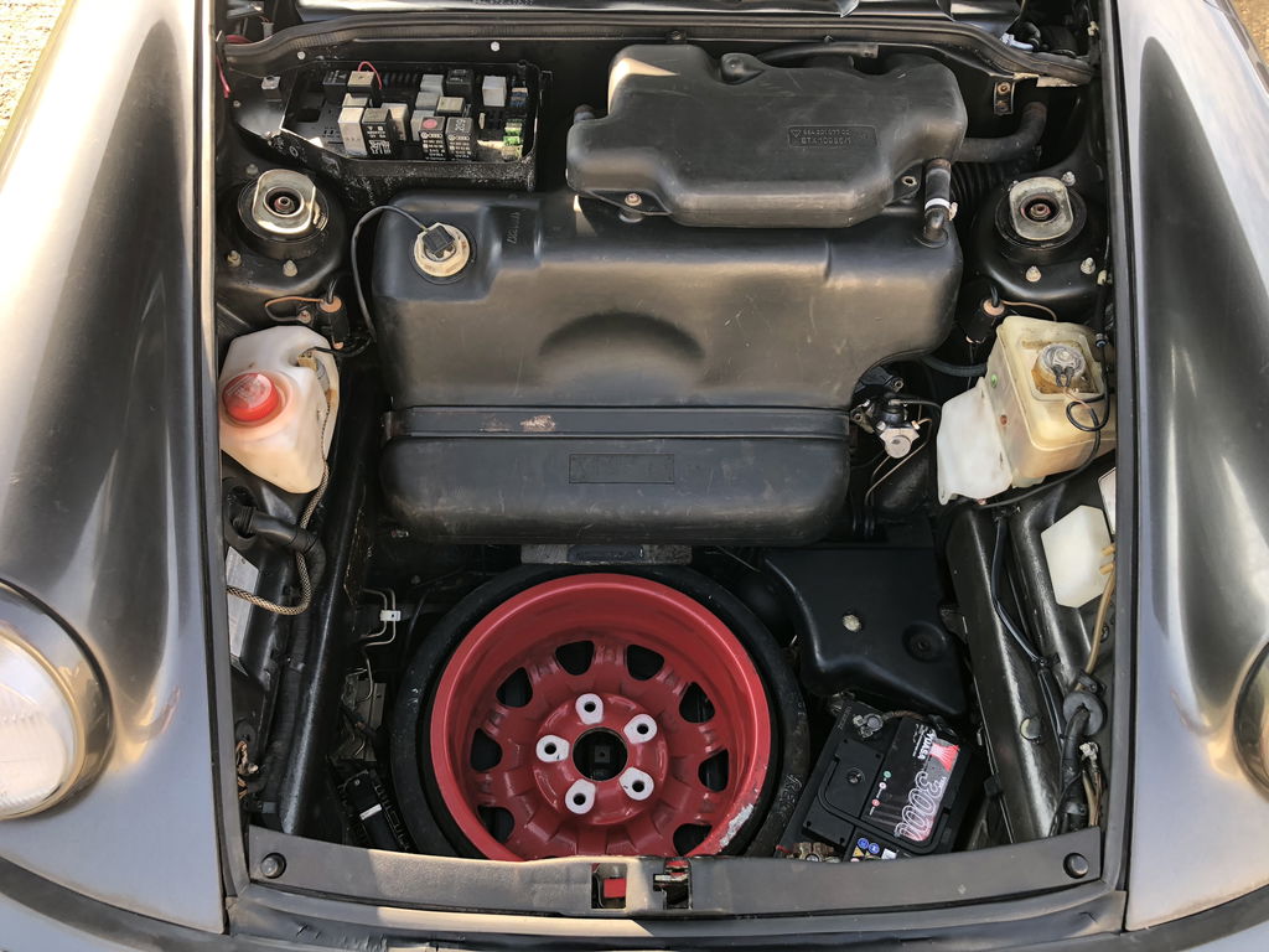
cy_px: 476
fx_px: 1026
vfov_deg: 49.7
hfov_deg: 63.4
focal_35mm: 28
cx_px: 634
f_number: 1.8
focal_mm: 3.99
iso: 50
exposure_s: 1/120
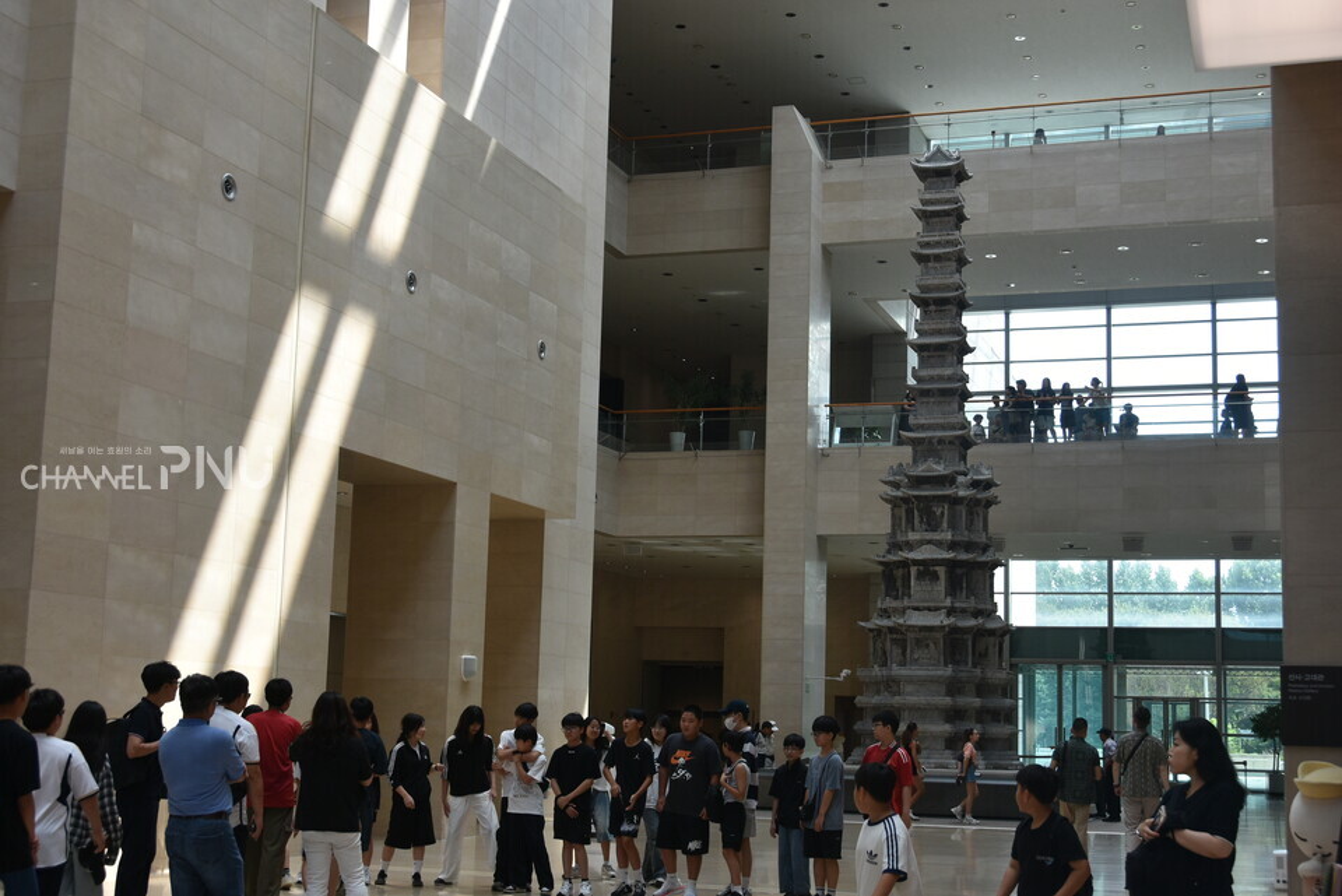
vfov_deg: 29.0
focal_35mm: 46
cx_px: 671
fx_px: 1734
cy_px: 448
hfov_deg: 42.3
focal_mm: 31
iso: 320
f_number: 6.3
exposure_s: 1/160
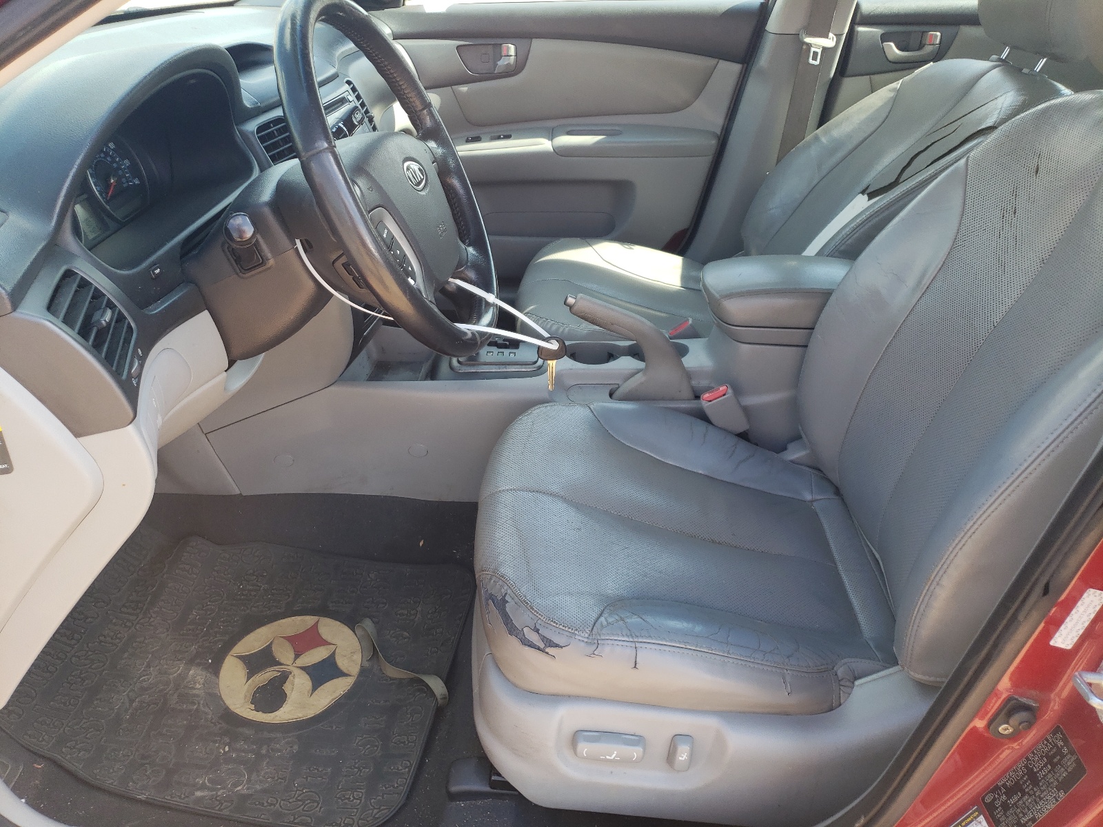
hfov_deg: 67.3
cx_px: 552
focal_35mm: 26
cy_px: 414
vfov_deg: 53.1
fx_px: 828
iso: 50
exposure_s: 1/294
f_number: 1.5
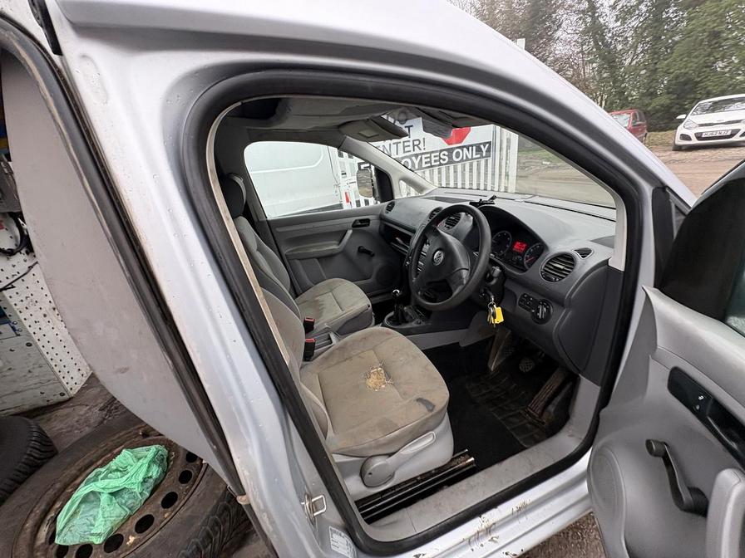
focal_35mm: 14
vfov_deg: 85.7
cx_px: 372
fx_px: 301
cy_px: 279
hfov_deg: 102.1
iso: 80
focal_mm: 2.22
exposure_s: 1/136
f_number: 2.2
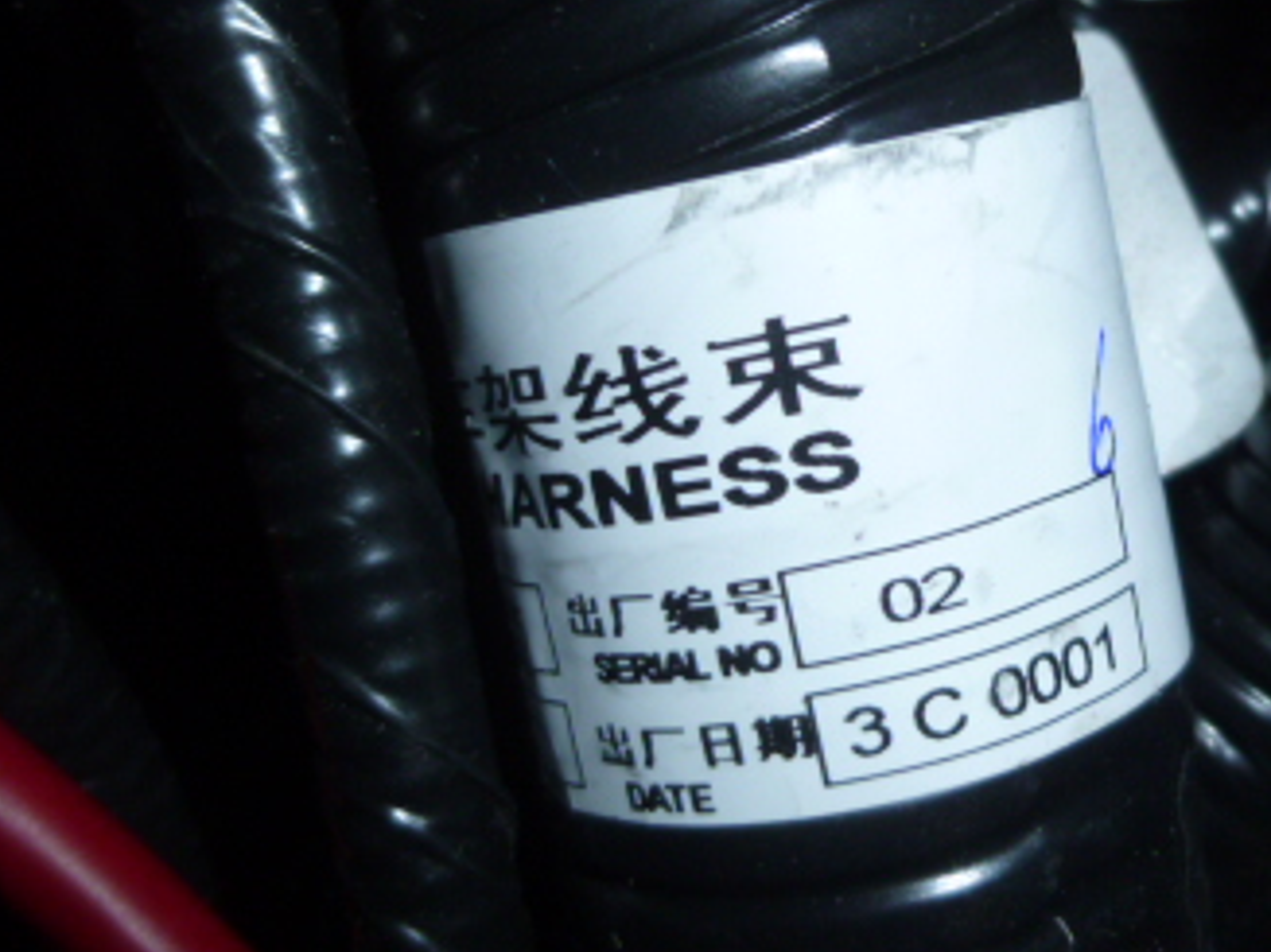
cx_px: 820
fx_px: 1798
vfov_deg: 29.7
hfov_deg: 38.6
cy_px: 501
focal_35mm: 49
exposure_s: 1/60
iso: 100
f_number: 3.1
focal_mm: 4.5
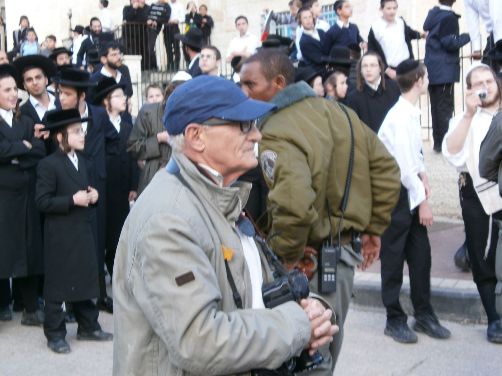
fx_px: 914
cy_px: 188
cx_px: 251
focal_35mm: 63
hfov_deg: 30.7
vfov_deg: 23.3
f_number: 4.6
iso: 100
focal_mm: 11.1
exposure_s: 1/50
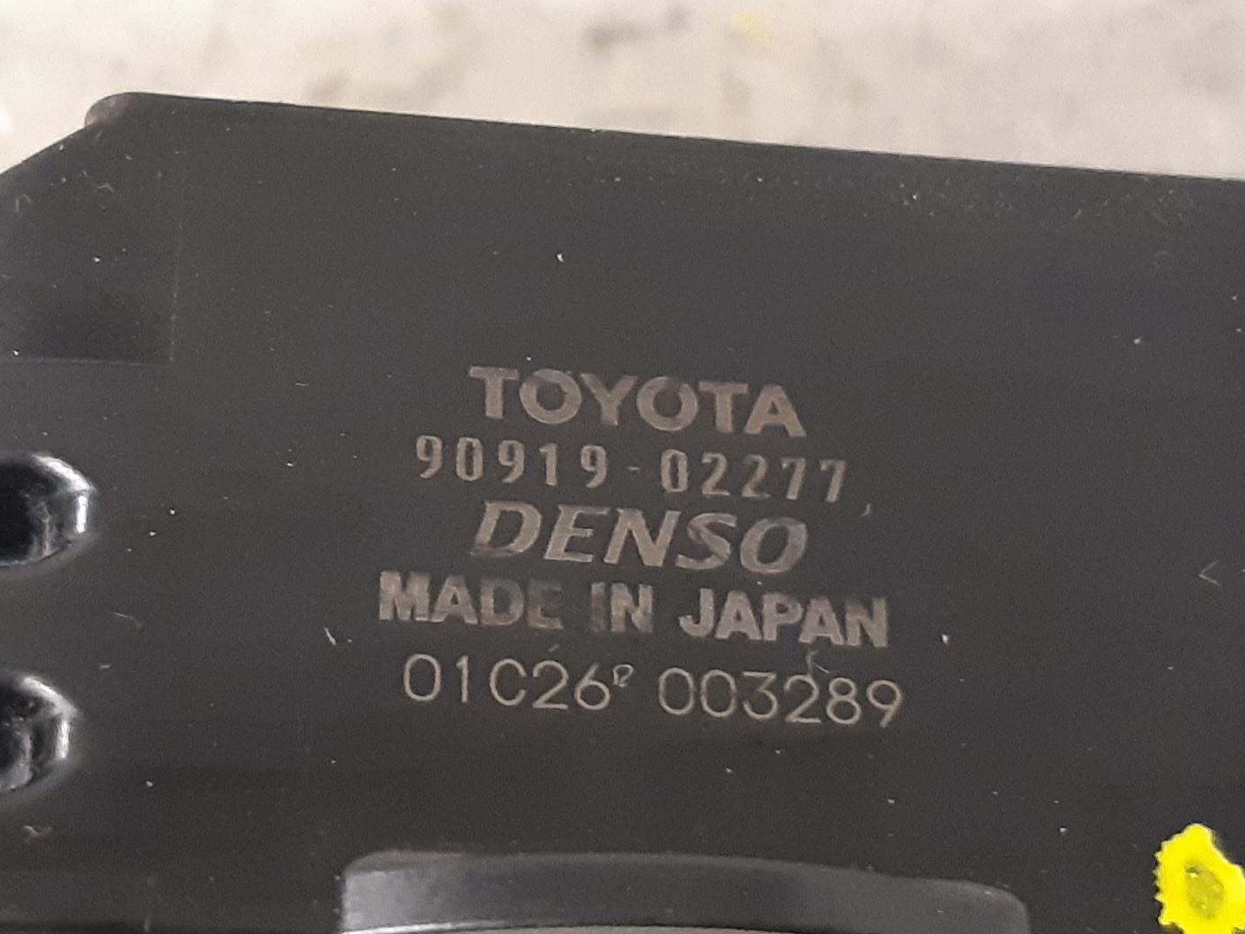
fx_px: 1367
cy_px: 436
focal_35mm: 38
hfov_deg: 48.9
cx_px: 566
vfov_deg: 37.7
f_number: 1.7
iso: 400
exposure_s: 1/25
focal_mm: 3.93
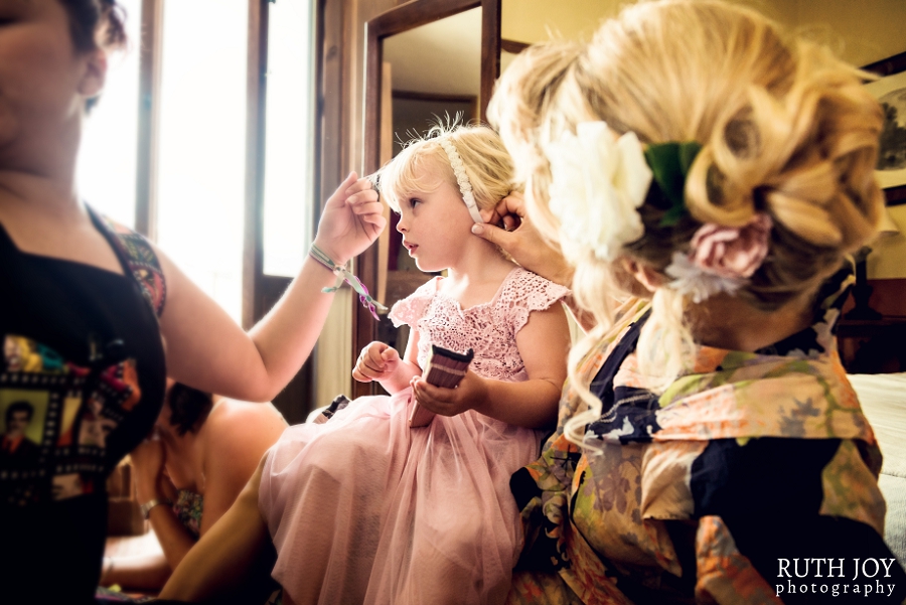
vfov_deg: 46.4
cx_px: 453
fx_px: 705
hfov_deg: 65.4
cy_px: 302
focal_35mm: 28
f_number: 4
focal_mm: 28
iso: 800
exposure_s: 1/125
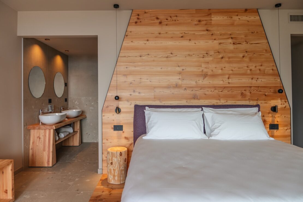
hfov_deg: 73.7
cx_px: 152
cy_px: 101
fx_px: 202
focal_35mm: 24
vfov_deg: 53.1
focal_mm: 24
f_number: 2.8
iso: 100
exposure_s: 1/200
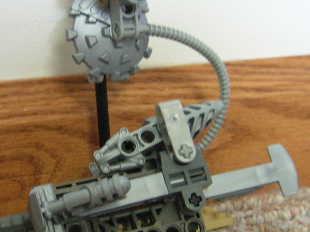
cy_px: 111
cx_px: 91
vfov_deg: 21.3
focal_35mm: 69
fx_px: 618
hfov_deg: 27.9
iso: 200
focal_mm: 5.7
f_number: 2.9
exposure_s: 2
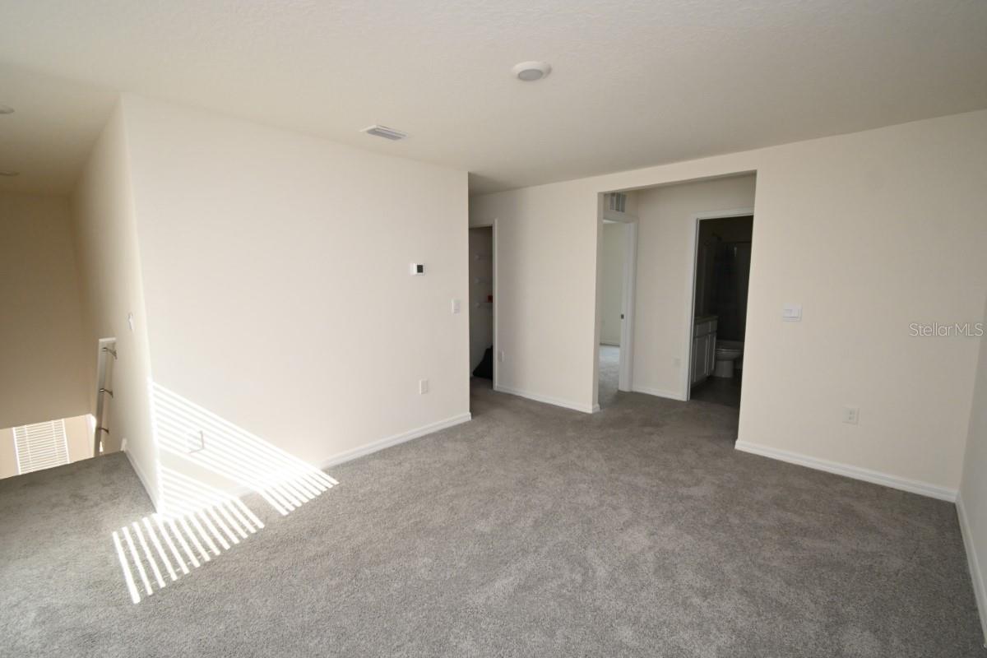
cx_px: 494
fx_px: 411
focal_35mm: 15
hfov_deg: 100.4
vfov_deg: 77.3
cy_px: 329
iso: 1000
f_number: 4.5
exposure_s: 1/60
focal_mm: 10
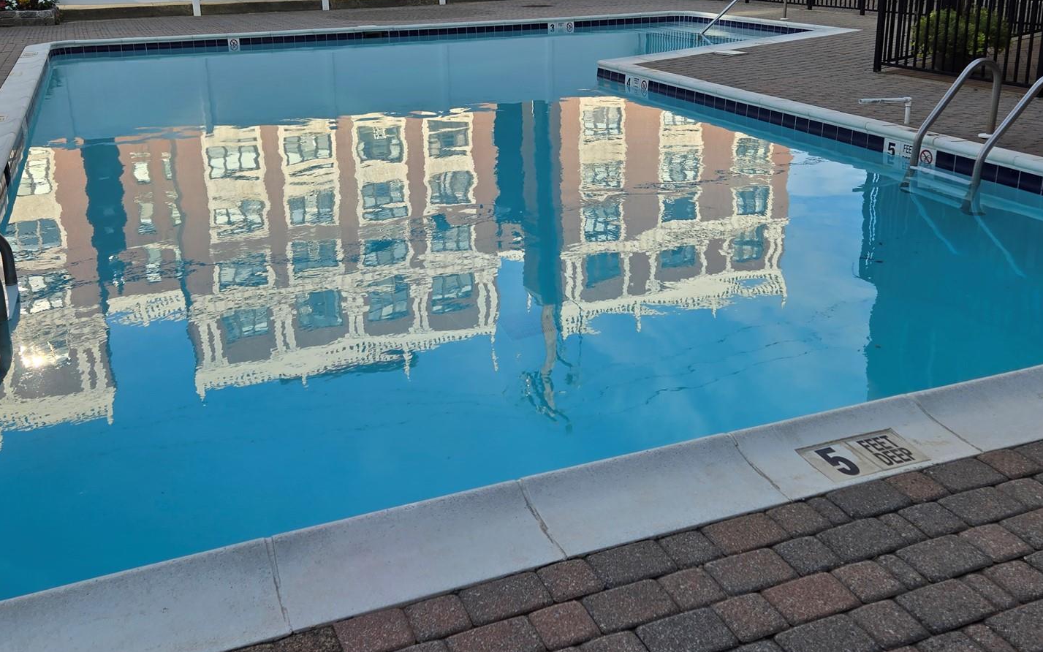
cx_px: 512
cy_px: 181
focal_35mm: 35
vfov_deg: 35.6
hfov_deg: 55.3
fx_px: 995
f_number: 1.8
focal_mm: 5.4
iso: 25
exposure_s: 1/1151
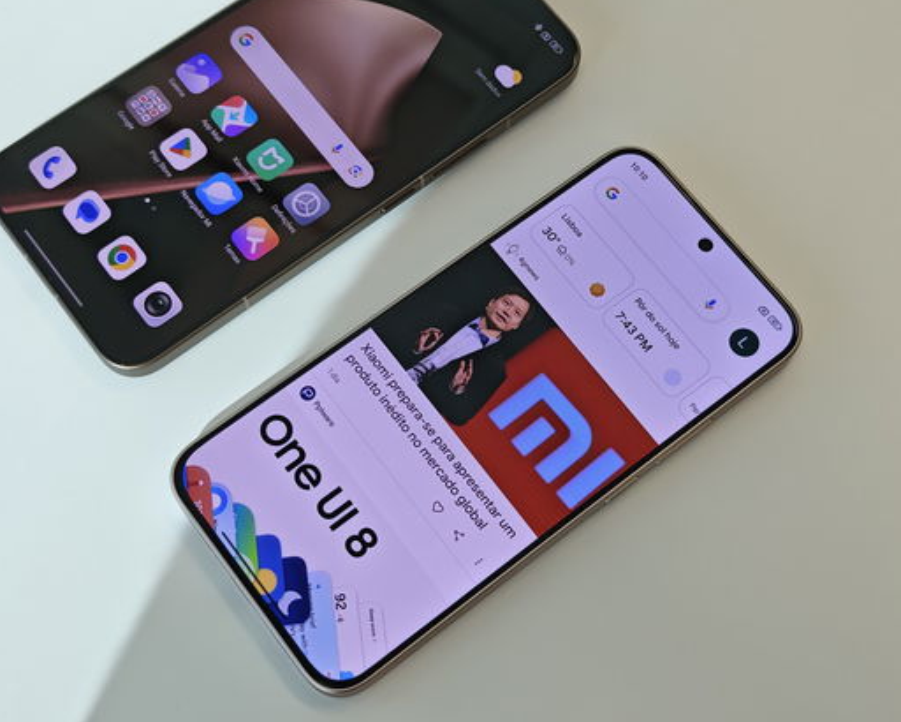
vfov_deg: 25.4
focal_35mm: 60
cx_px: 511
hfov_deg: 31.4
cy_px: 290
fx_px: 1601
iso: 50
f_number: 1.63
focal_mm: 8.72
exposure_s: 1/203
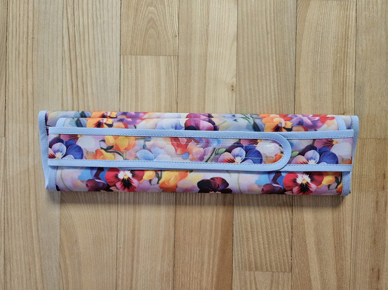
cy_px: 145
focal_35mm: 23
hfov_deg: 73.9
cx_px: 194
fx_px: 258
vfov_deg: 58.8
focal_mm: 5.4
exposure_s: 1/142
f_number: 1.8
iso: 640
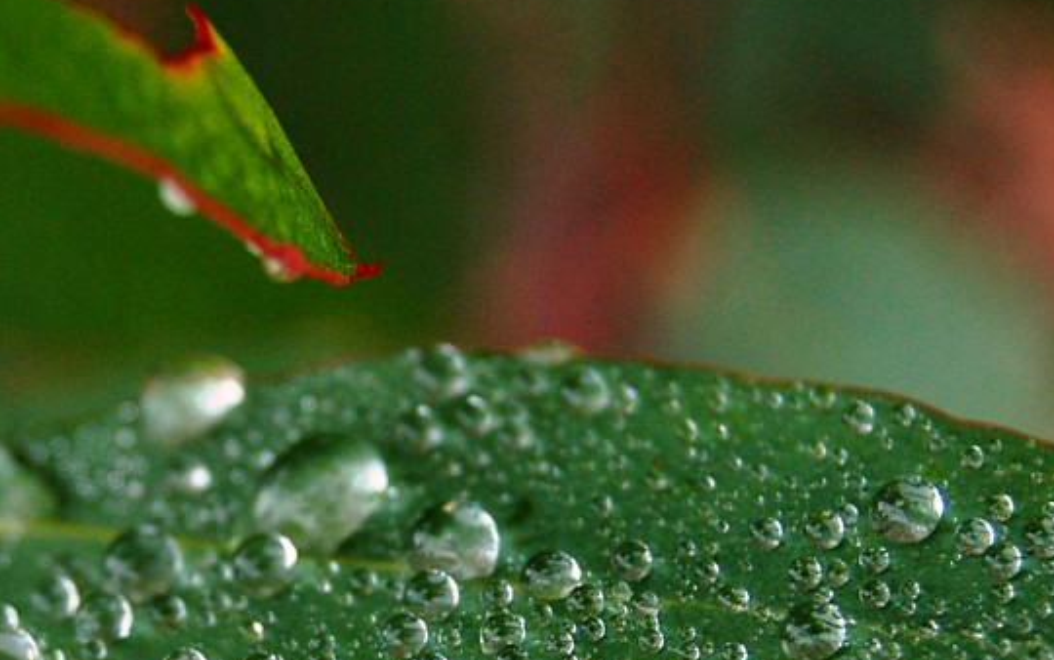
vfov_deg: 7.0
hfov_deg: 11.2
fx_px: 5378
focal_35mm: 187
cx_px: 485
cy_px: 627
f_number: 5.6
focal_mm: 55
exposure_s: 1/250
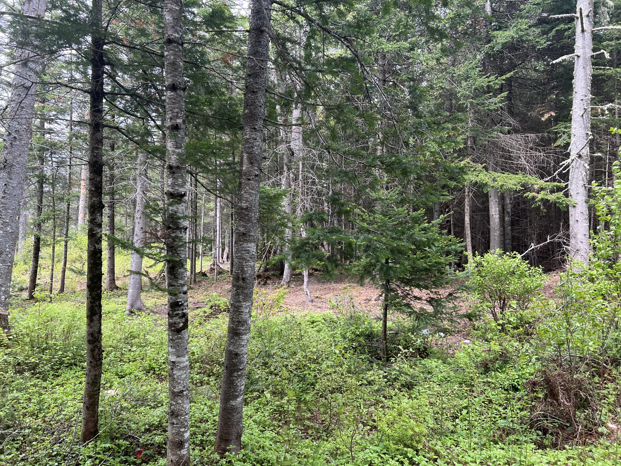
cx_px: 310
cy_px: 233
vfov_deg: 53.1
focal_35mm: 26
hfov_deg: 67.3
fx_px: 466
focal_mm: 5.7
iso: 40
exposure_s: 1/244
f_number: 1.5
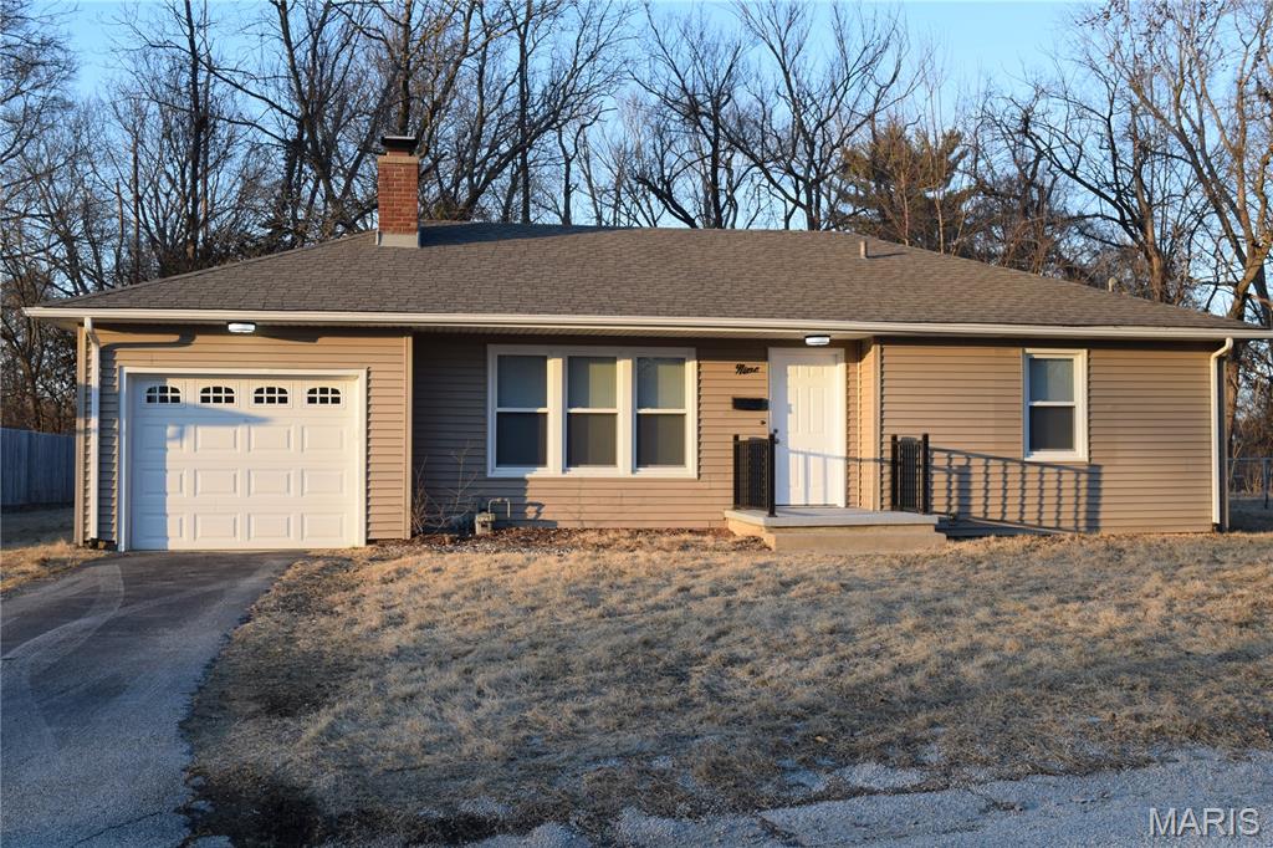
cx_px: 636
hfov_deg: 49.6
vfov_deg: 34.2
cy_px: 424
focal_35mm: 39
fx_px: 1379
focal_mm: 26
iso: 360
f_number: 8
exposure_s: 1/250
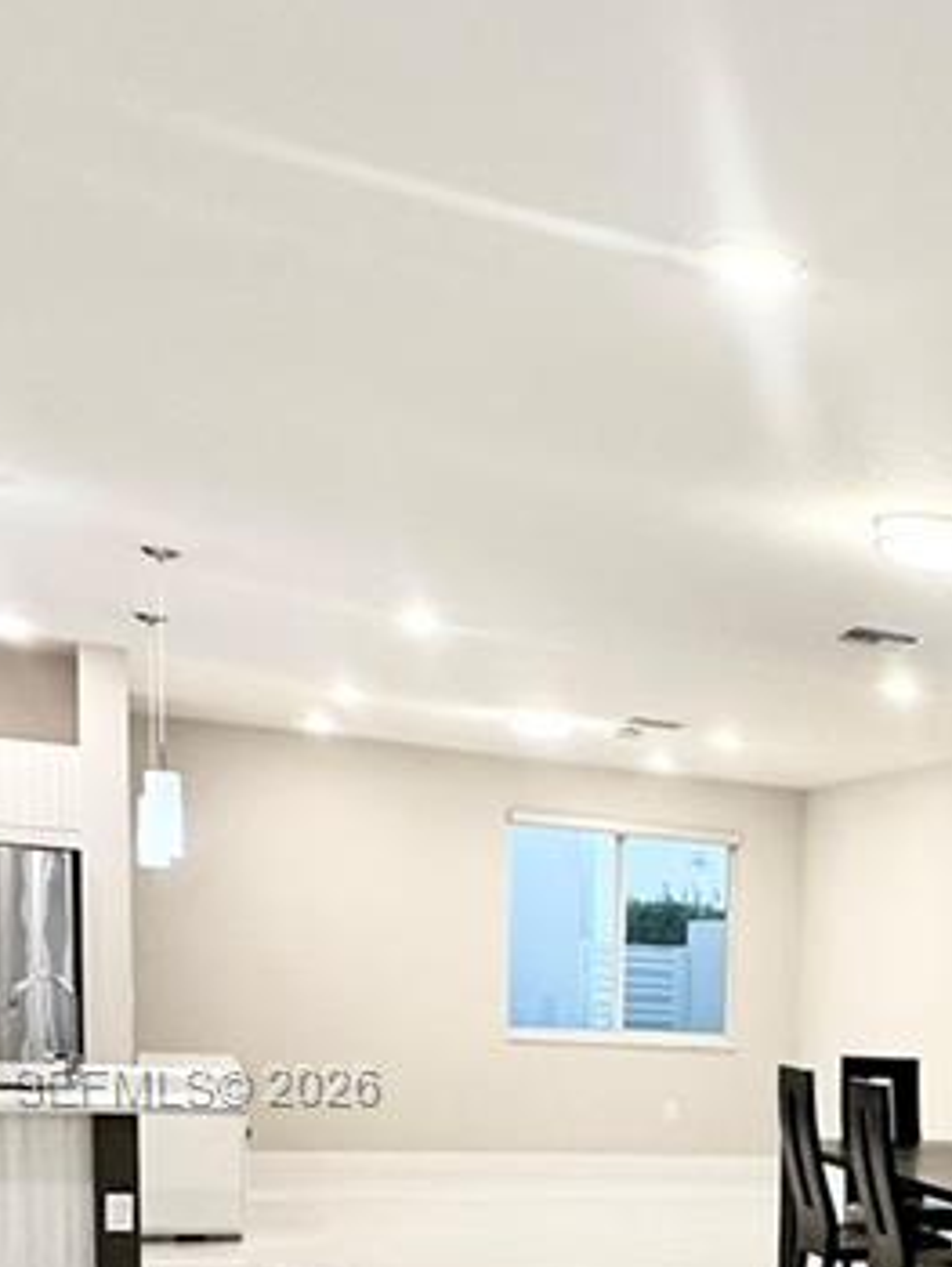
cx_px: 1336
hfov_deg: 24.9
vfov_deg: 37.6
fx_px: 1758
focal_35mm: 48
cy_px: 1090
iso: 200
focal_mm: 2.22
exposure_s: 1/120
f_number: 2.2
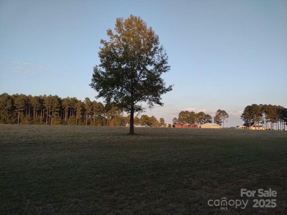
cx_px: 144
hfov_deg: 65.3
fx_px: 224
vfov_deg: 51.4
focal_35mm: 27
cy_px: 108
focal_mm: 4.71
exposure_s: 1/722
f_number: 1.7
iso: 100
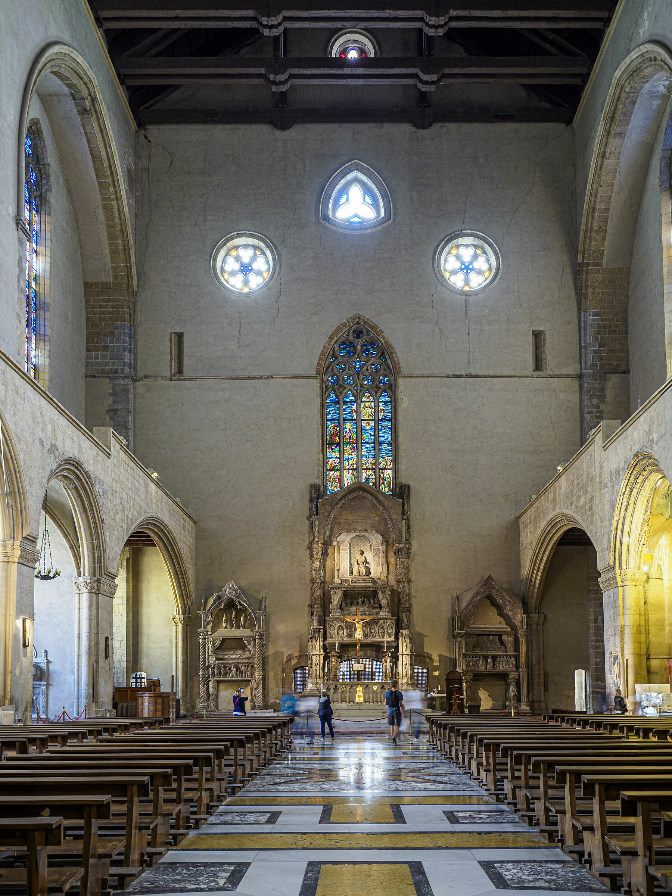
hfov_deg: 44.2
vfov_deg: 56.8
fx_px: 828
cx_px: 336
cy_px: 448
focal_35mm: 32
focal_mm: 16
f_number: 4.5
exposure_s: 1
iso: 200
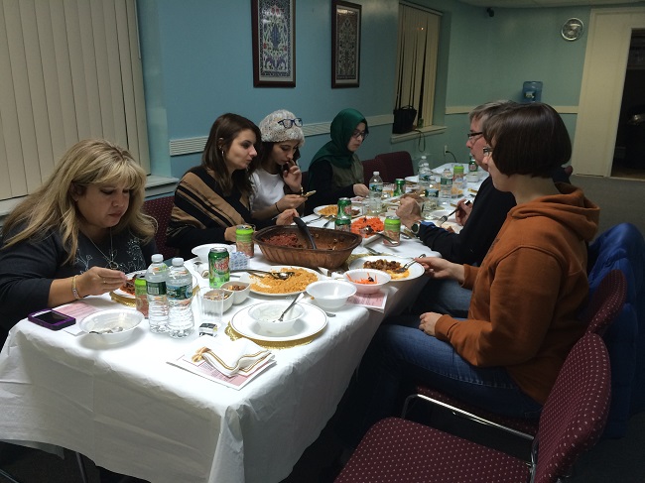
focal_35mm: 29
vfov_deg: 48.2
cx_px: 322
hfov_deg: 61.7
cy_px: 242
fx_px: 540
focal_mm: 4.15
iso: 64
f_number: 2.2
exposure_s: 1/30
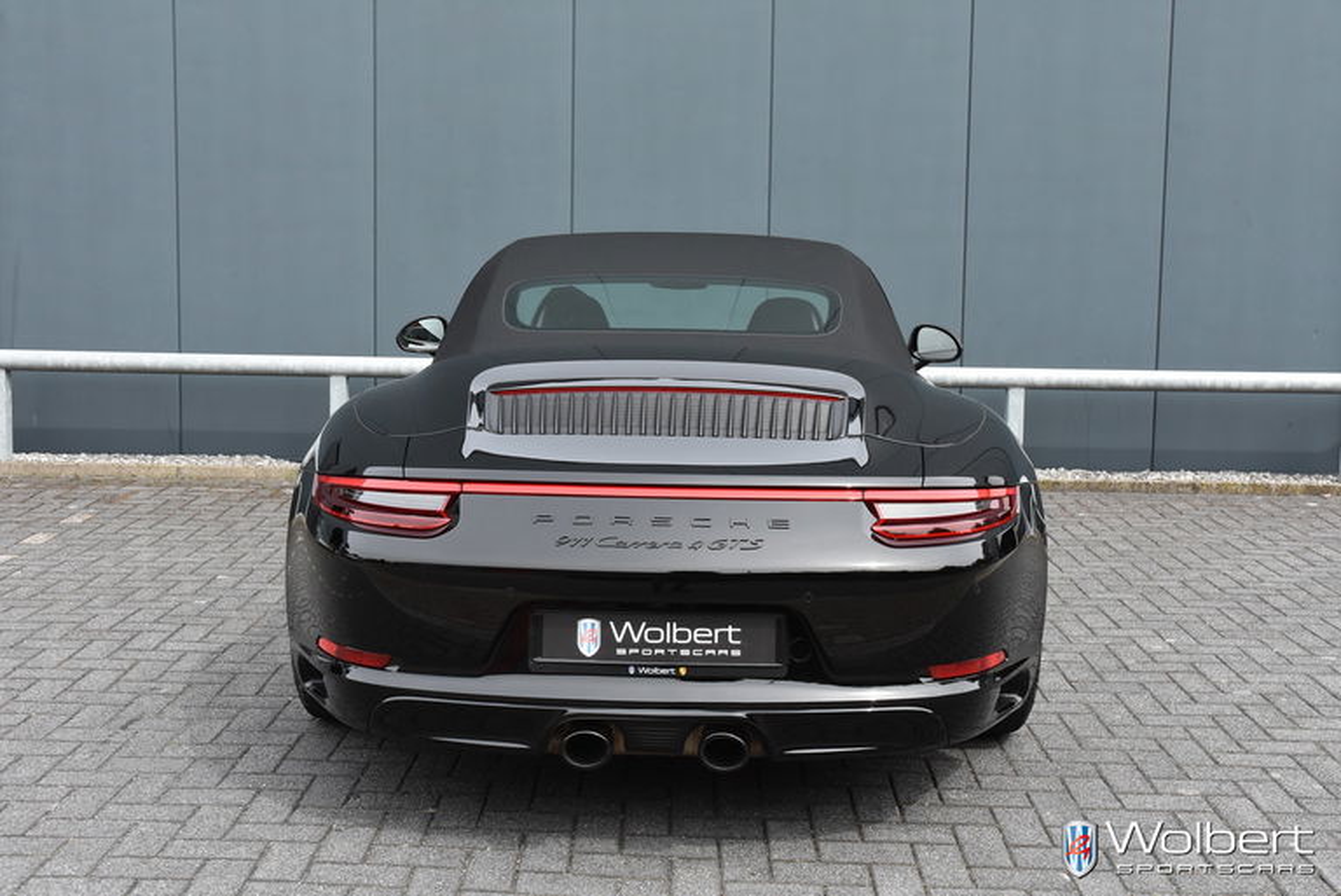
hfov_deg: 44.9
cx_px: 670
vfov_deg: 30.9
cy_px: 448
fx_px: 1621
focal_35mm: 44
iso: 800
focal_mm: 29
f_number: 8
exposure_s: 1/500
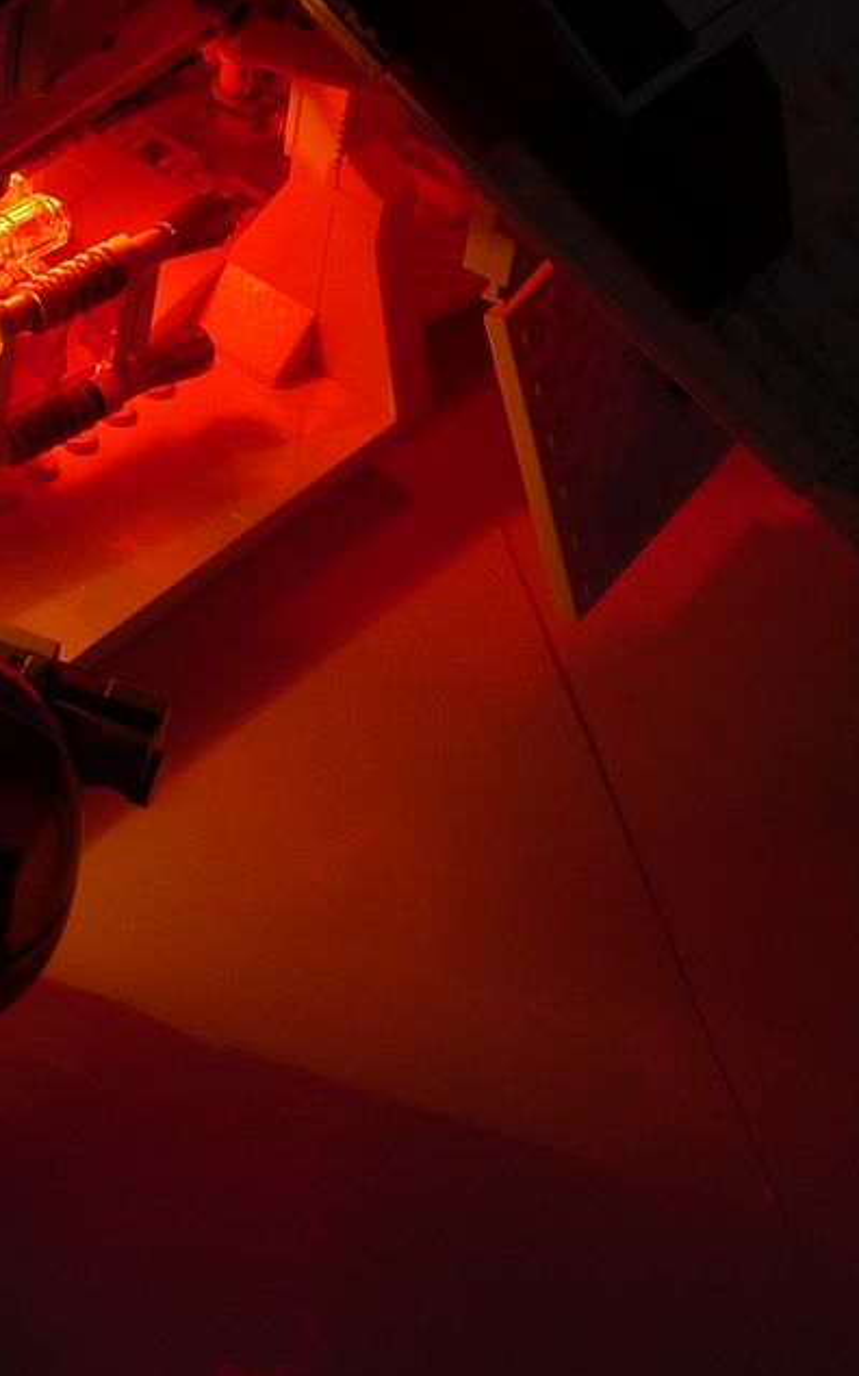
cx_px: -315
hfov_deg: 7.1
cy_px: 334
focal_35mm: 183
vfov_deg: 11.4
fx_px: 6858
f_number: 3.2
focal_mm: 12.8
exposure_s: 2.5
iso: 80
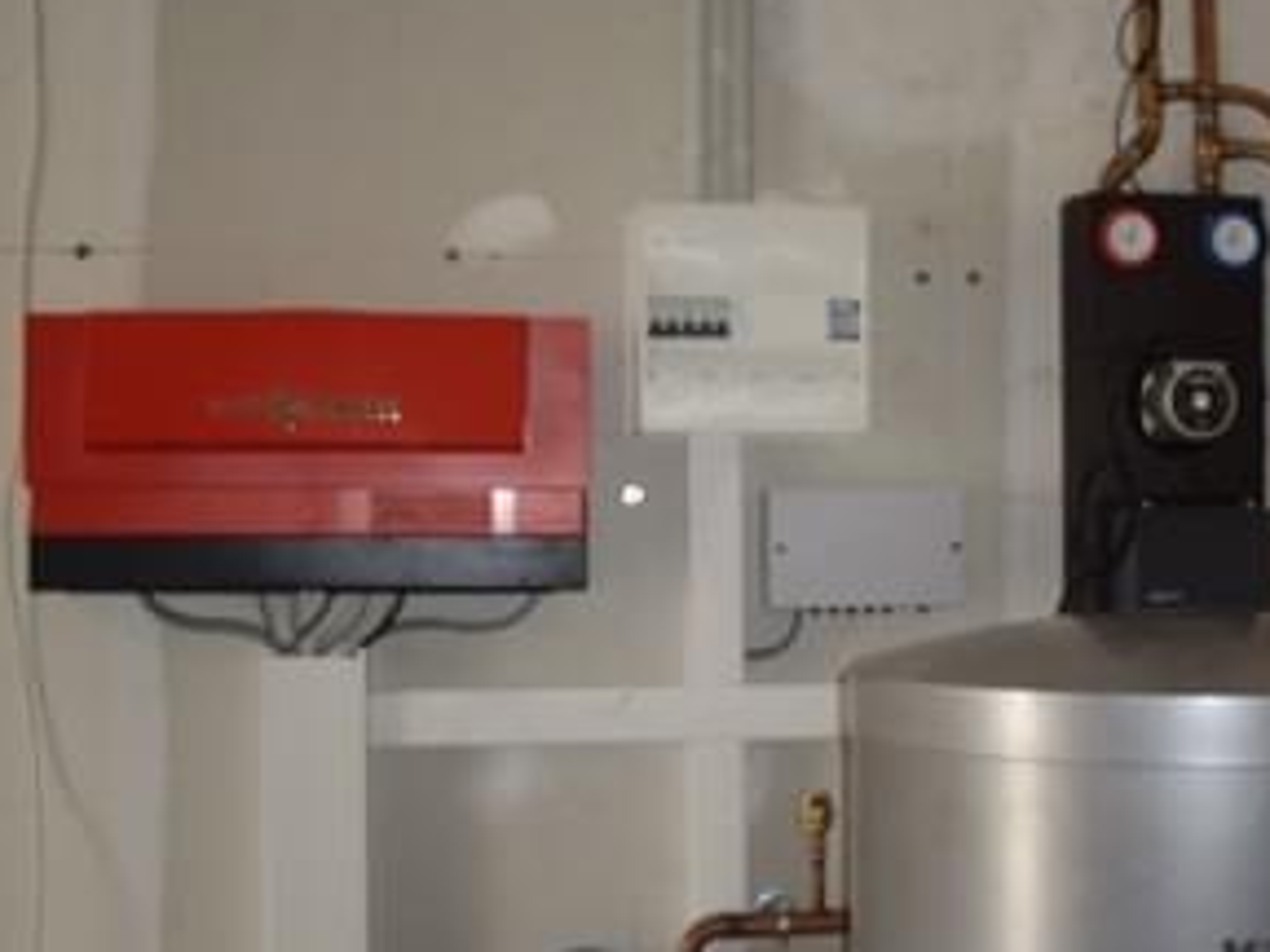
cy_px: 560
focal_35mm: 55
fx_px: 2018
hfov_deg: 34.8
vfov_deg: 26.5
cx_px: 756
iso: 200
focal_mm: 7.9
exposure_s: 1/40
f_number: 2.8
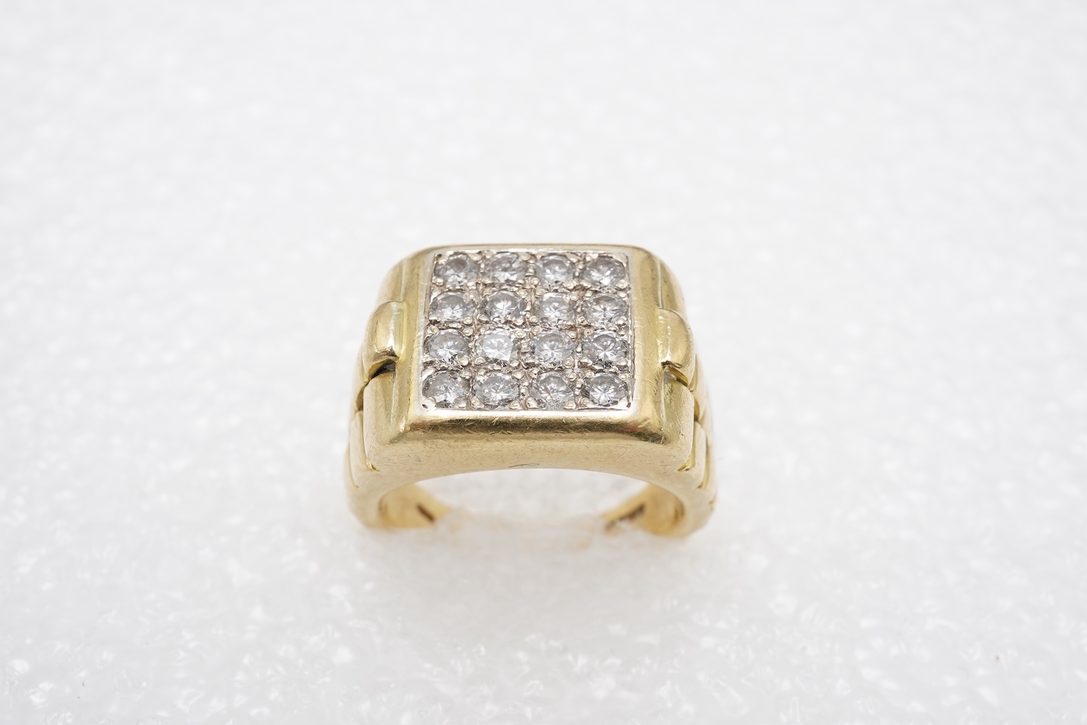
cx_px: 544
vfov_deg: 29.9
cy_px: 362
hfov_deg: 43.6
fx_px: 1359
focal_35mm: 45
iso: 500
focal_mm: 30
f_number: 20
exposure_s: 1/125
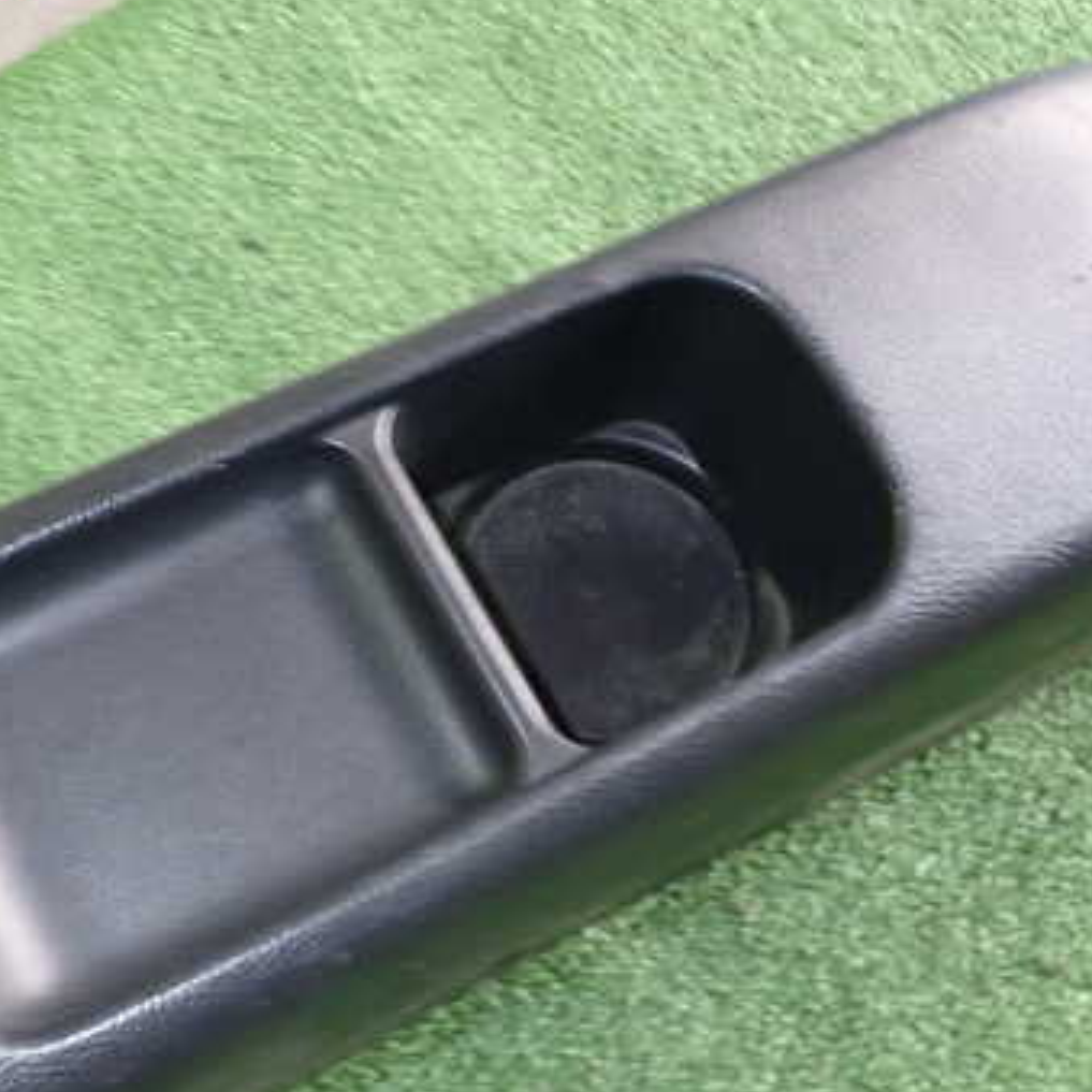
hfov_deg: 35.9
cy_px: 647
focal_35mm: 47
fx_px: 1677
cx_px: 438
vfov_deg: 35.9
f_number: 6.3
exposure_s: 1/4
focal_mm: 5.4
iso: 250
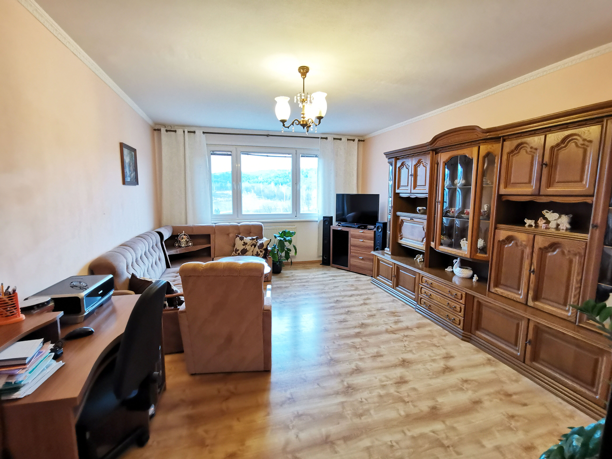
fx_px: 301
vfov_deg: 74.7
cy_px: 230
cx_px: 306
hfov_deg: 91.0
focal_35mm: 17
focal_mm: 2.23
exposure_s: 1/33.3
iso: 400
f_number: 2.2
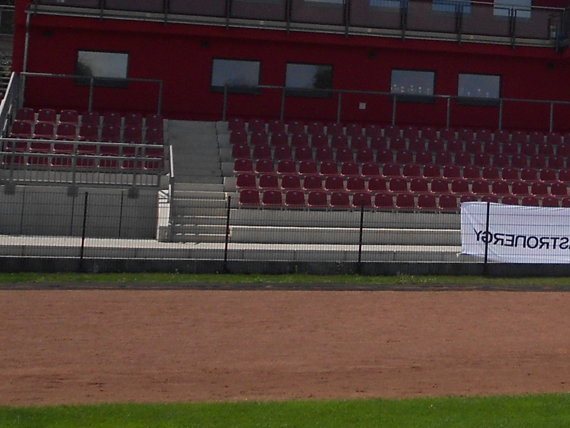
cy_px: 11
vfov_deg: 17.8
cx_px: 643
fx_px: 1334
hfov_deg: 22.6
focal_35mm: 81
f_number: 8
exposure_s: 1/320
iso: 80
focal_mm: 4.6
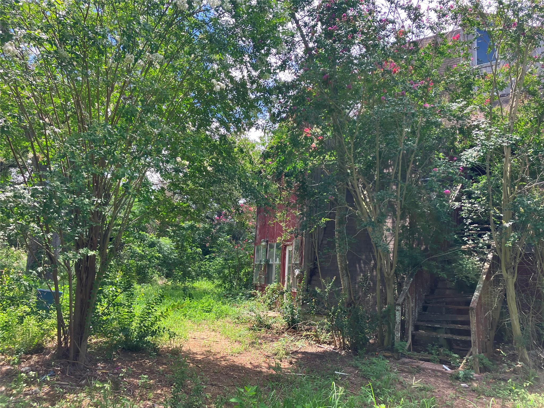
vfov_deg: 49.7
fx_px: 440
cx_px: 272
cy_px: 204
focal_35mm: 28
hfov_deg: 63.4
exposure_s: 1/395
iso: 32
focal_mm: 3.99
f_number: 1.8
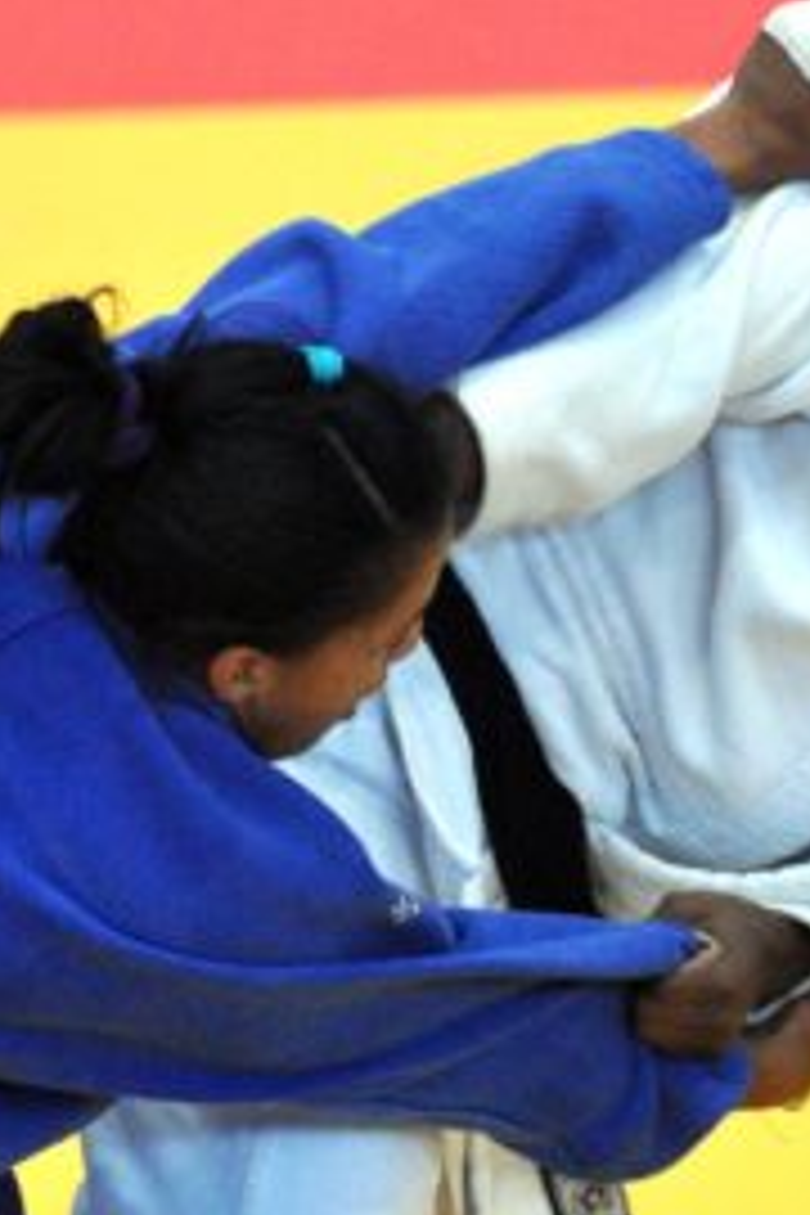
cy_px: 608
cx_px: 765
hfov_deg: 2.0
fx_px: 22948
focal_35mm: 680
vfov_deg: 3.0
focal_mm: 300
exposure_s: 1/500
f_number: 4
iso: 1600
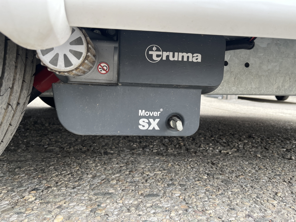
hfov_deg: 67.3
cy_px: 111
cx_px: 148
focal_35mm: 26
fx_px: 222
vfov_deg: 53.1
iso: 40
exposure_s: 1/170
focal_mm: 5.1
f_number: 1.6
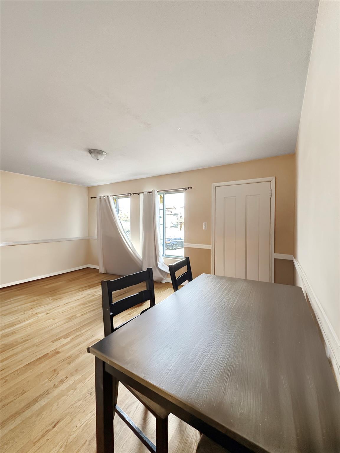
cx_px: 170
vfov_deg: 102.1
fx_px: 183
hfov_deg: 85.7
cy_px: 226
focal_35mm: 14
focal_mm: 2.22
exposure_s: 1/60
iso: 640
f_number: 2.2
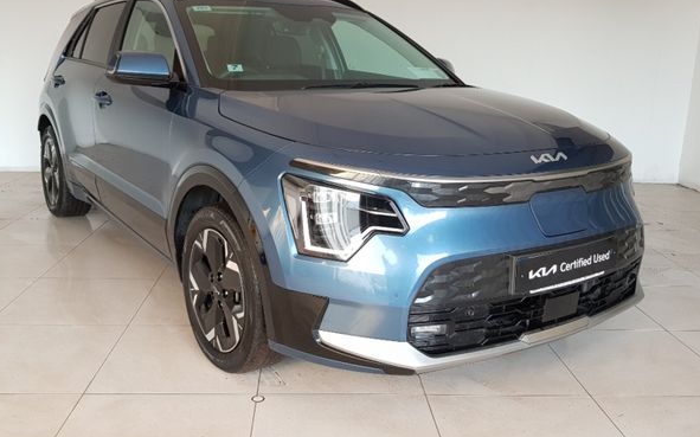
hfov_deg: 66.5
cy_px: 203
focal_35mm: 28
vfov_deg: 44.5
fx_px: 534
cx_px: 346
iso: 100
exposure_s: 1/50
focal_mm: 4.2
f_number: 1.7
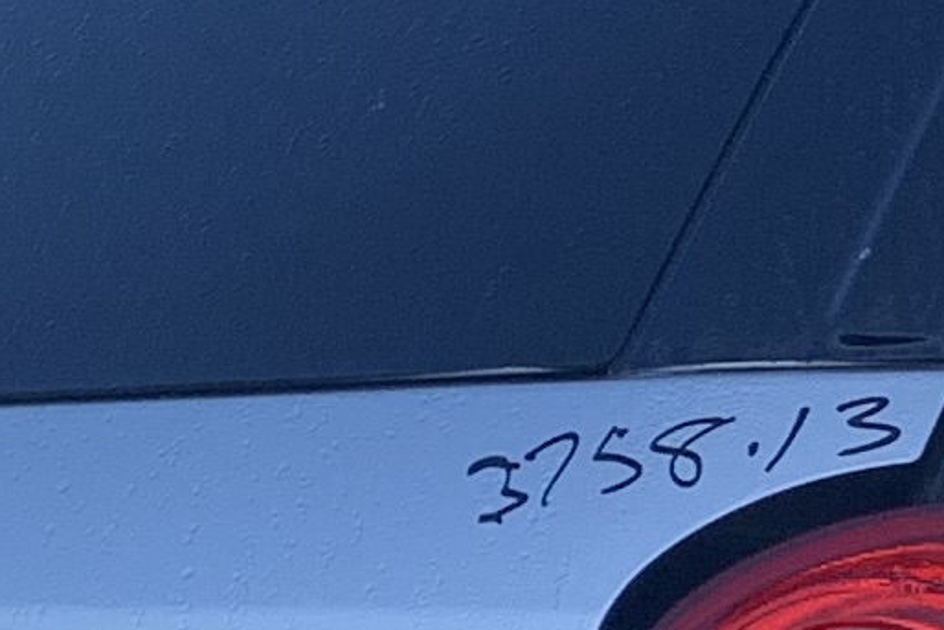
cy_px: 981
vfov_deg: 6.4
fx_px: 5560
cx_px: 1144
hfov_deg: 9.6
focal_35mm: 212
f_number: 1.8
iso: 25
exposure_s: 1/815
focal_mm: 4.25
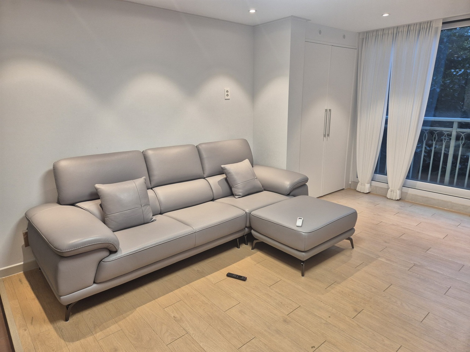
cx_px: 235
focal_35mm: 23
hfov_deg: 73.9
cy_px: 176
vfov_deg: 58.9
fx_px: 312
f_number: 1.8
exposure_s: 1/60
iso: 80
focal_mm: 5.4
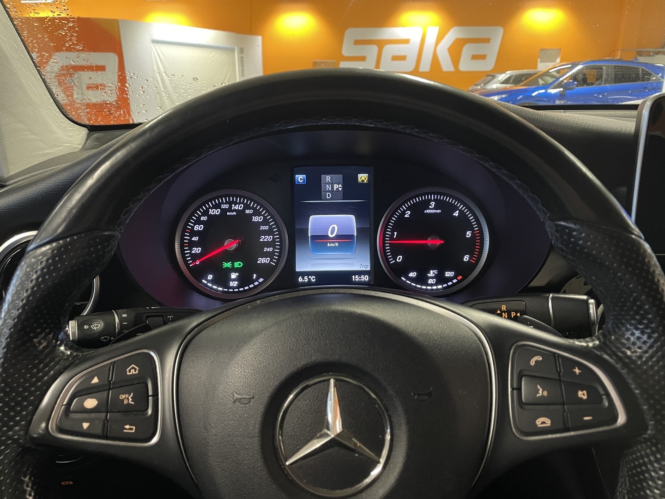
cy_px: 250
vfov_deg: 53.1
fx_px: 499
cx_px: 332
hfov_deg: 67.3
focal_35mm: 26
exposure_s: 1/32
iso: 400
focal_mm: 4.2
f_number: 1.6
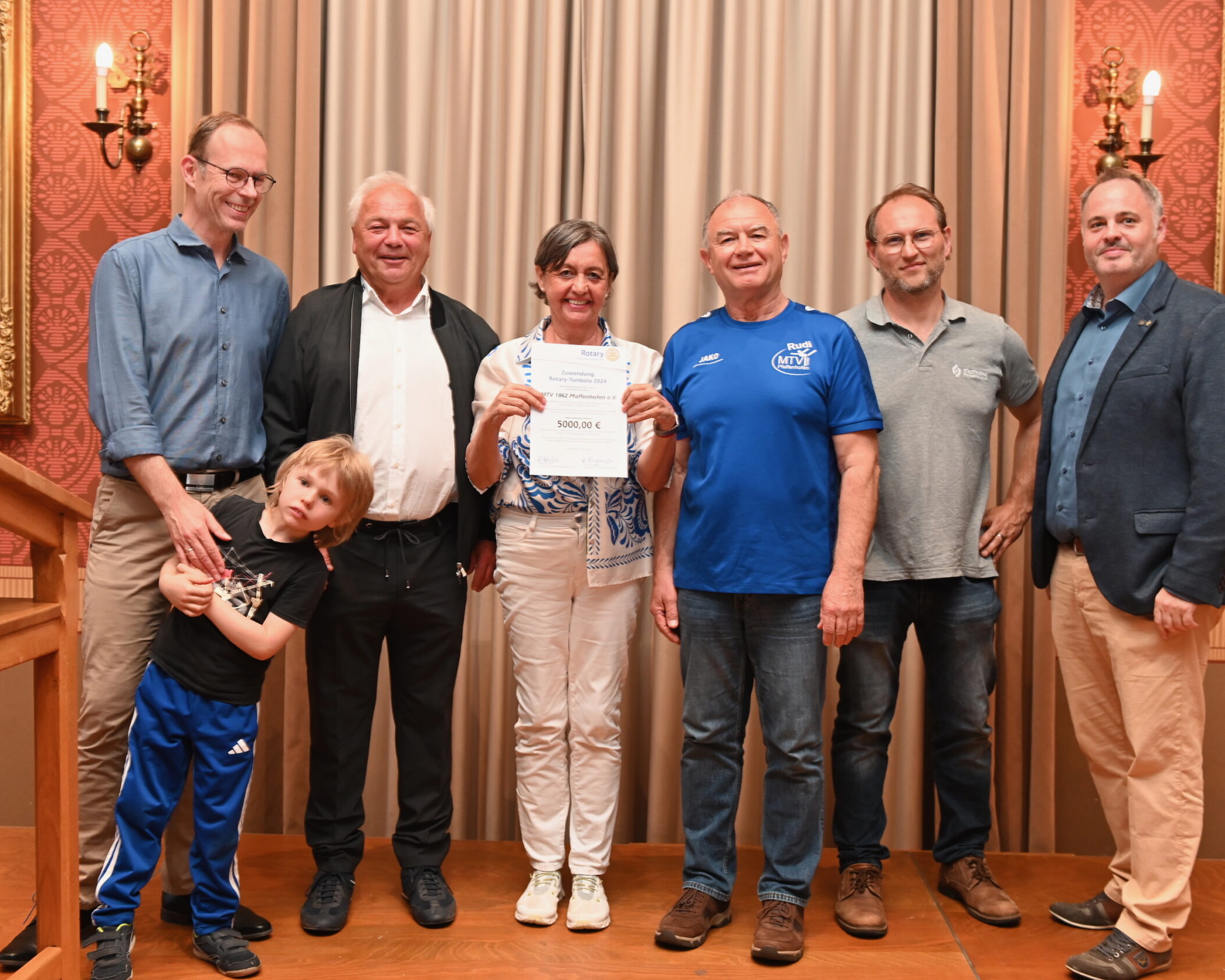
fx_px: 1450
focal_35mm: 40
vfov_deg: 37.3
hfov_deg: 45.8
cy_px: 490
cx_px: 629
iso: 2000
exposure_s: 1/60
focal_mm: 35
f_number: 4
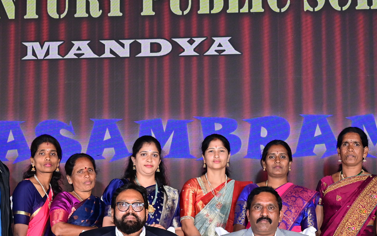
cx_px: 226
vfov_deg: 14.5
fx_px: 914
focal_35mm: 89
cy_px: 226
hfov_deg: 23.3
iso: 500
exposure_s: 1/125
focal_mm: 46
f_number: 7.1
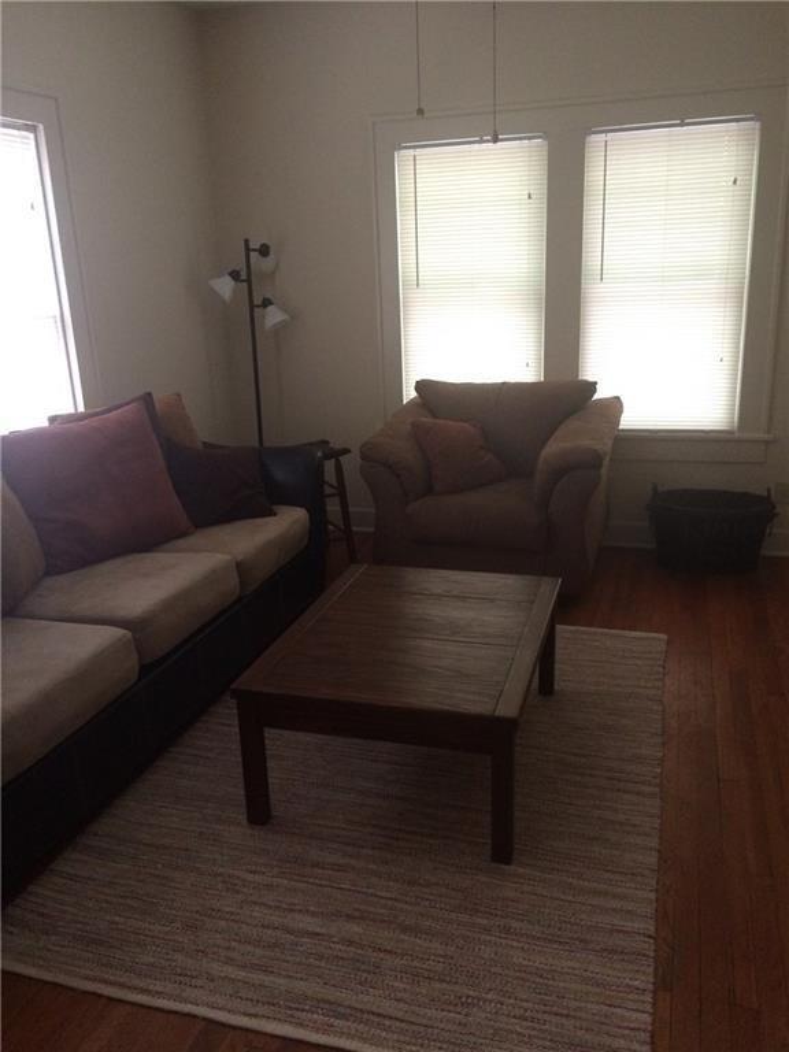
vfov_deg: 61.7
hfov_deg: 48.2
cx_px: 394
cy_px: 526
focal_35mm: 29
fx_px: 881
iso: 200
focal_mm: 4.15
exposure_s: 1/30
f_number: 2.2
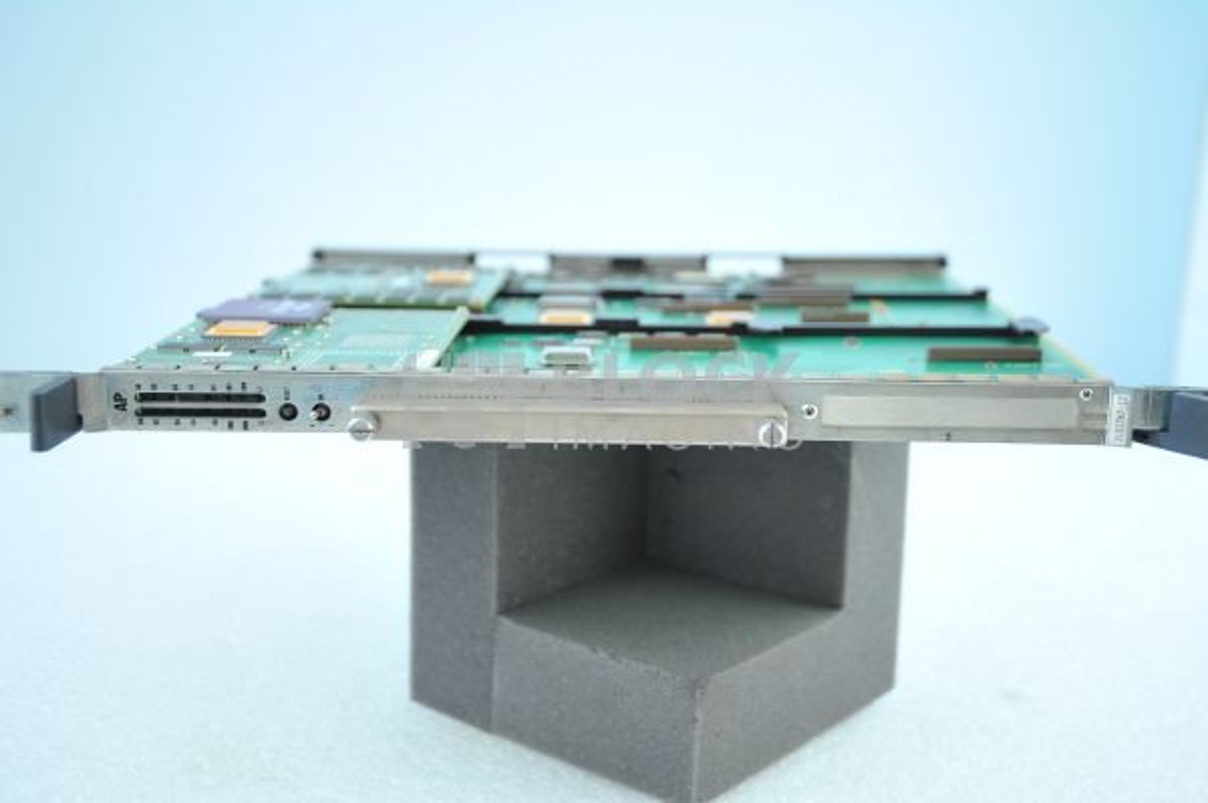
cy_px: 402
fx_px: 1676
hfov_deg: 39.6
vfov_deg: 26.9
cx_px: 604
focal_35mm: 50
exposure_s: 1/100
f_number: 4.8
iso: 800
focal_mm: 50
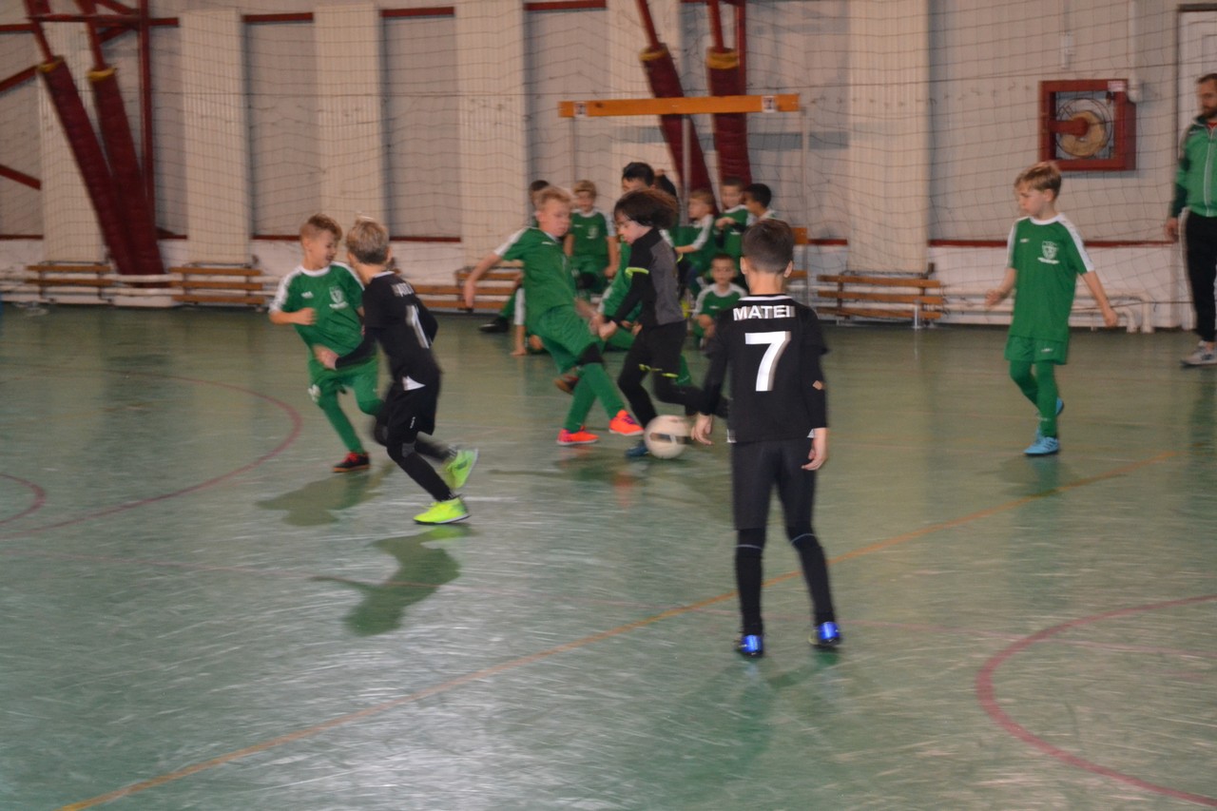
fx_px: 2788
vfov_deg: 16.5
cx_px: 608
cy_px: 406
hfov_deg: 24.6
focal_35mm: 82
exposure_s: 1/60
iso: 2000
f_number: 5.6
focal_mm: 55
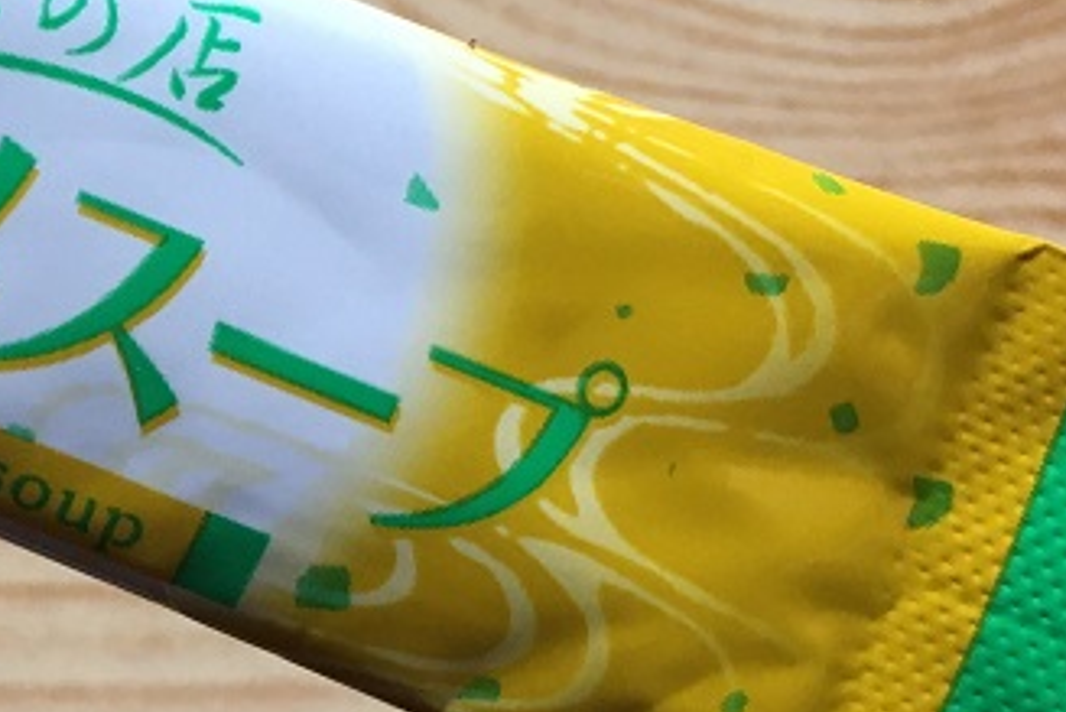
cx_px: -214
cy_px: 322
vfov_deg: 14.9
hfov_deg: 20.7
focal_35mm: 92
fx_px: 2725
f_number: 2.2
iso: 40
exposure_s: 1/30
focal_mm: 4.15
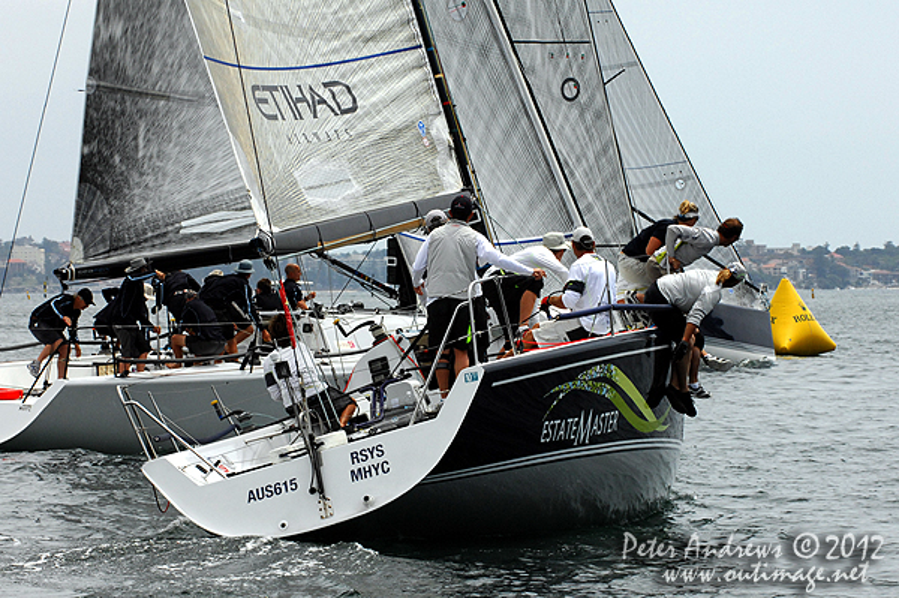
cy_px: 299
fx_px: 4678
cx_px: 450
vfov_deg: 7.3
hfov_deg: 11.0
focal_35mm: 188
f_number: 8
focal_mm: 125
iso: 400
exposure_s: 1/1000
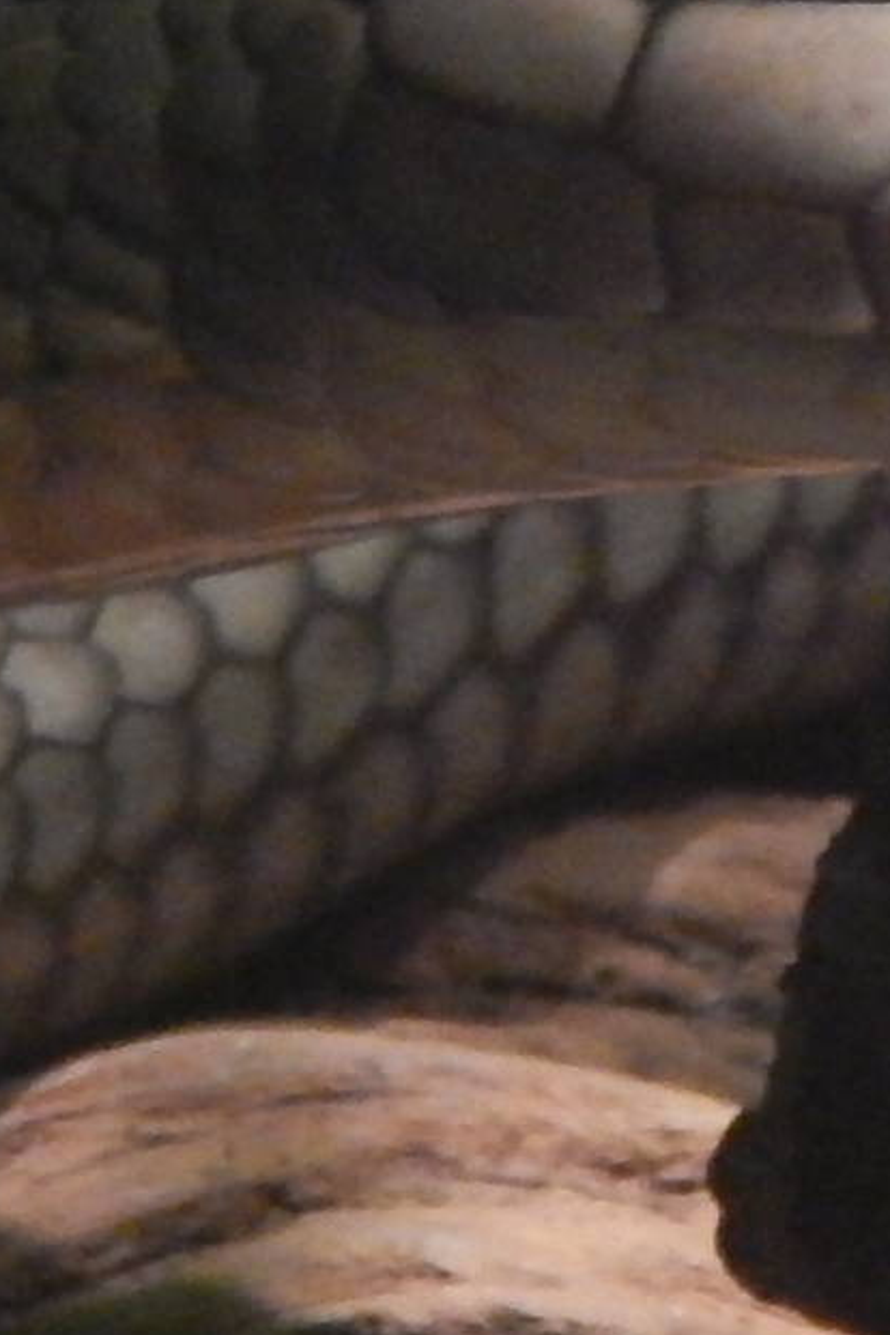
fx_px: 13126
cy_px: 127
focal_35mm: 354
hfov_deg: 3.9
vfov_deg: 5.8
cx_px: 1077
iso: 800
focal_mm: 23.4
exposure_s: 1/10
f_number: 4.8
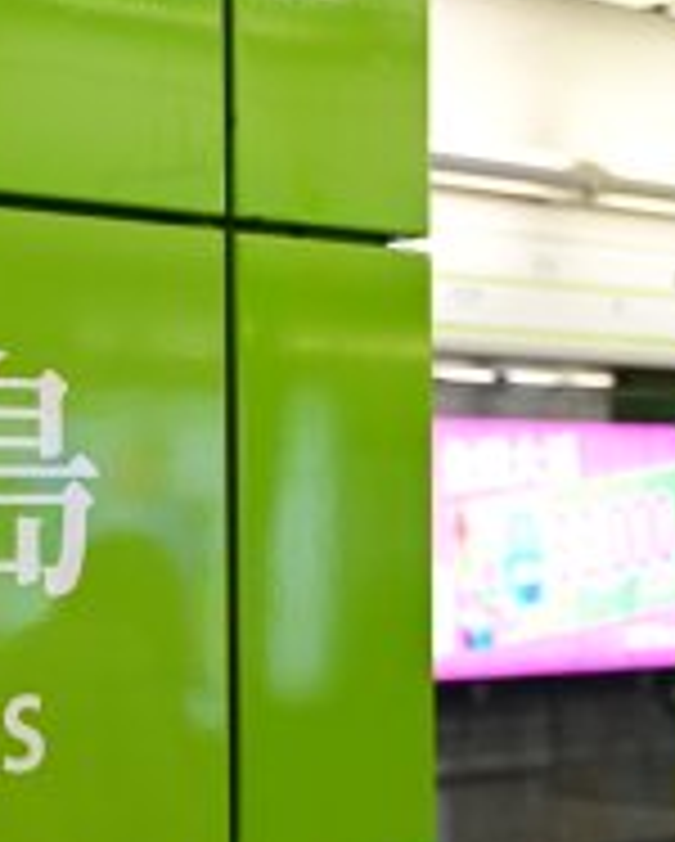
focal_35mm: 86
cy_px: 531
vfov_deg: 22.2
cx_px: -40
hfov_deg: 17.4
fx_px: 2144
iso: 2500
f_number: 2.8
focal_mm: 28
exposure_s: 1/200
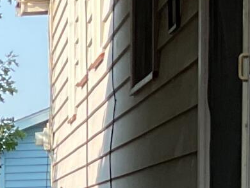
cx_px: -254
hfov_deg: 8.4
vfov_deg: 6.4
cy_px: 395
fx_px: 1612
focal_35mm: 223
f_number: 1.8
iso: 16
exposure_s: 1/243
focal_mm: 3
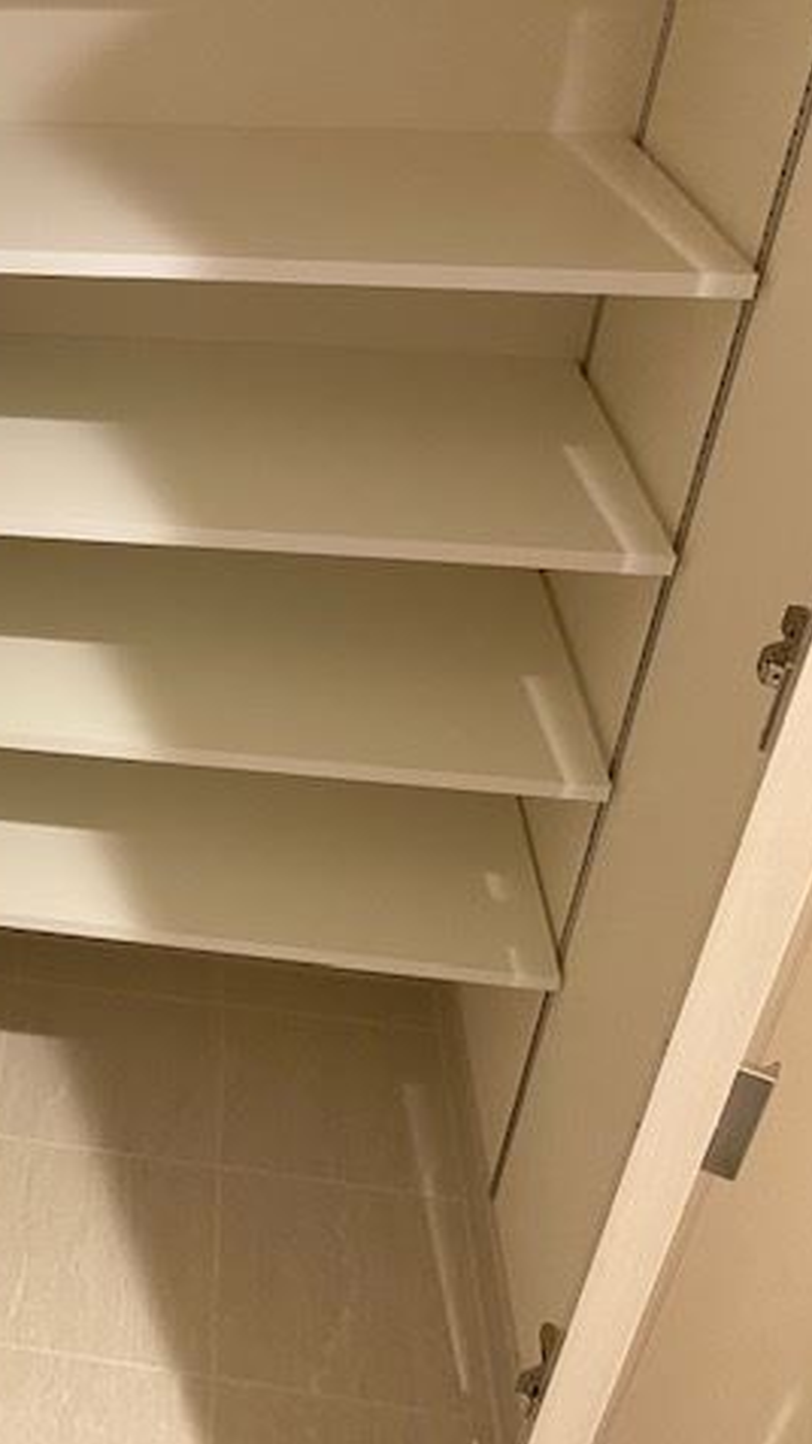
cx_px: -91
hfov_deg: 28.2
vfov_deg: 52.8
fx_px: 1456
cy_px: 720
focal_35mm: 38
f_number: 1.8
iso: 320
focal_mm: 4.25
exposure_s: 1/50
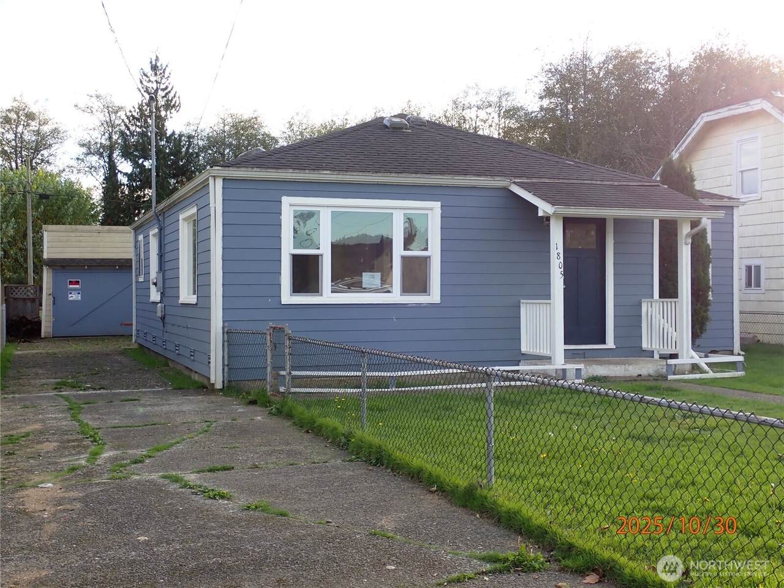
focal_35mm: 44
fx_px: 997
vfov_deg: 32.9
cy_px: 294
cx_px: 392
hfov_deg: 42.9
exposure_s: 1/125
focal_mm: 7.84
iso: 100
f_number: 4
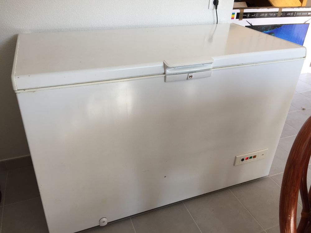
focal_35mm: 29
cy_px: 116
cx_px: 156
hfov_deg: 61.7
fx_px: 261
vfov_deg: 48.2
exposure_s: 1/100
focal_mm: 4.15
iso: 32
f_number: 2.2
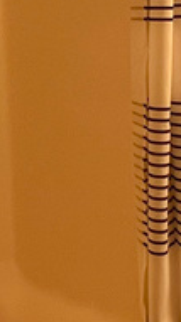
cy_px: 69
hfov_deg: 15.5
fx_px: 650
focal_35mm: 76
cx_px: -3
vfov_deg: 27.4
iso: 200
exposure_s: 1/60
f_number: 1.8
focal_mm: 1.57
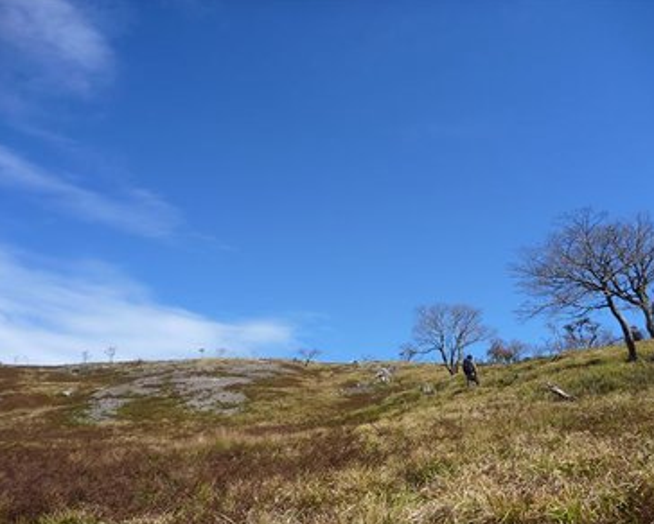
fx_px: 581
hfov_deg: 58.7
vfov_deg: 48.6
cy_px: 264
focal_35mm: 30
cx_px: 345
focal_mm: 4.9
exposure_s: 1/640
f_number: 3.3
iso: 80
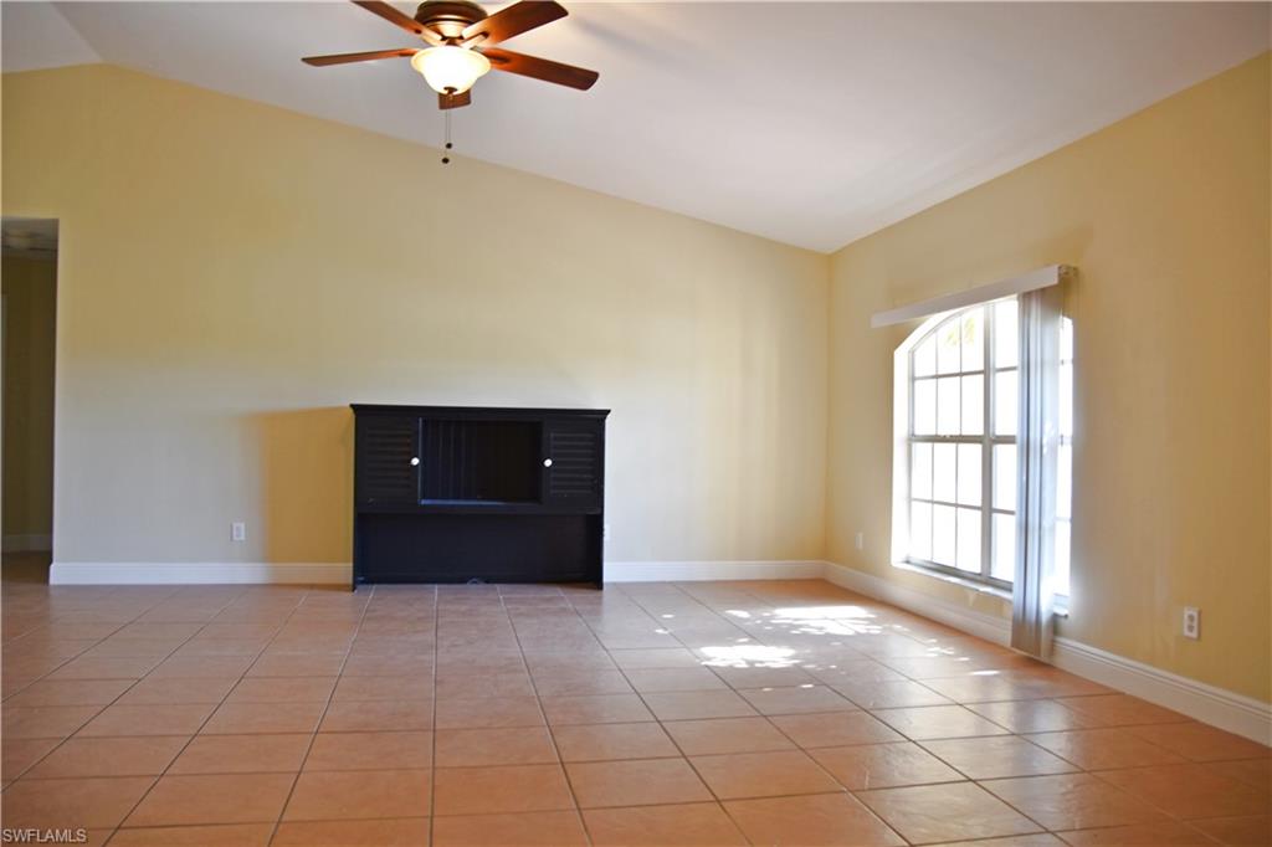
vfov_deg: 50.4
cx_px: 636
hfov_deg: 70.5
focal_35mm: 26
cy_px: 424
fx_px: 901
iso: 100
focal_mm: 17
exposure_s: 1/40
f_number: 3.2
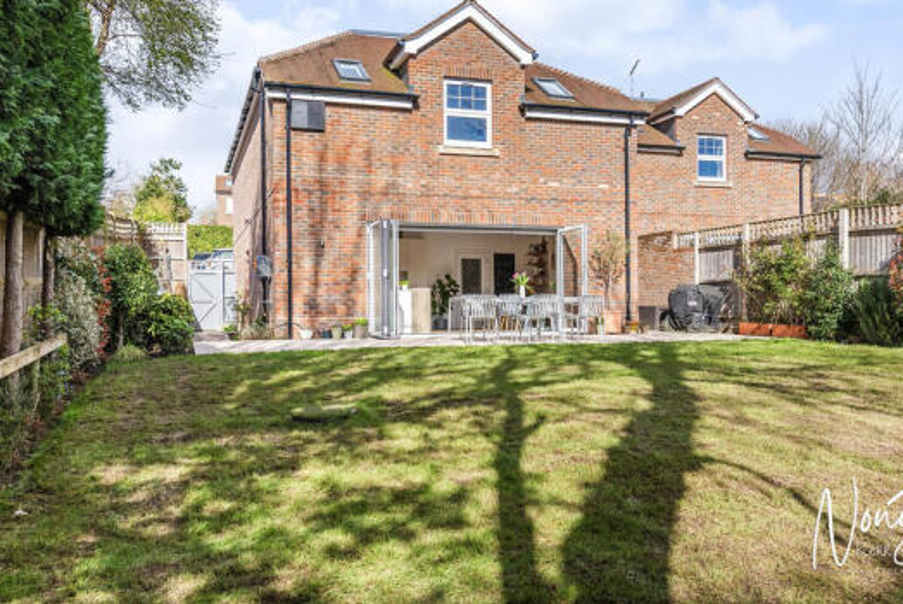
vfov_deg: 43.4
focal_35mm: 30
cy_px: 232
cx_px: 430
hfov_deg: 61.8
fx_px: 753
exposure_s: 1/1600
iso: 400
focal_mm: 24
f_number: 7.1
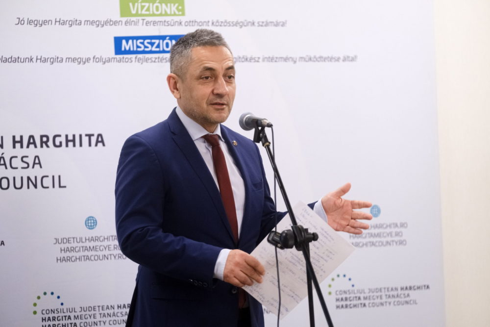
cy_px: 164
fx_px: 2001
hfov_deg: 14.0
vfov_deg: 9.3
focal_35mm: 147
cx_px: 245
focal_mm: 98.2
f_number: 2.8
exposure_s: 1/125
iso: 3200
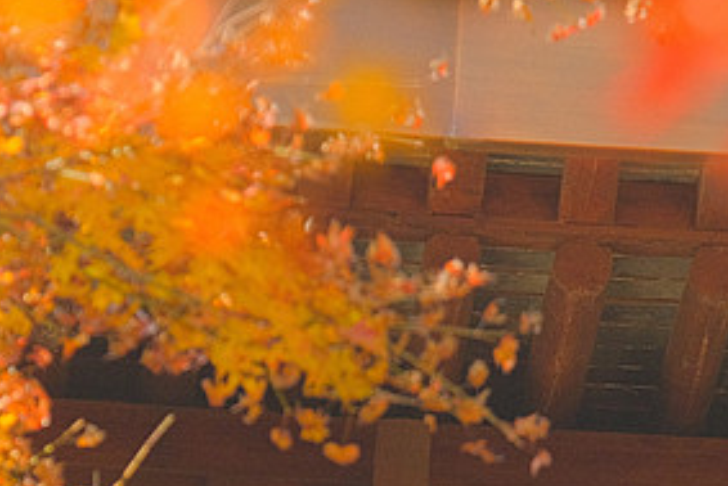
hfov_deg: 2.1
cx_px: 329
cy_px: 567
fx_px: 19706
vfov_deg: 1.4
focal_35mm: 974
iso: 800
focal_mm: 230
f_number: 8
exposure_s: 1/125
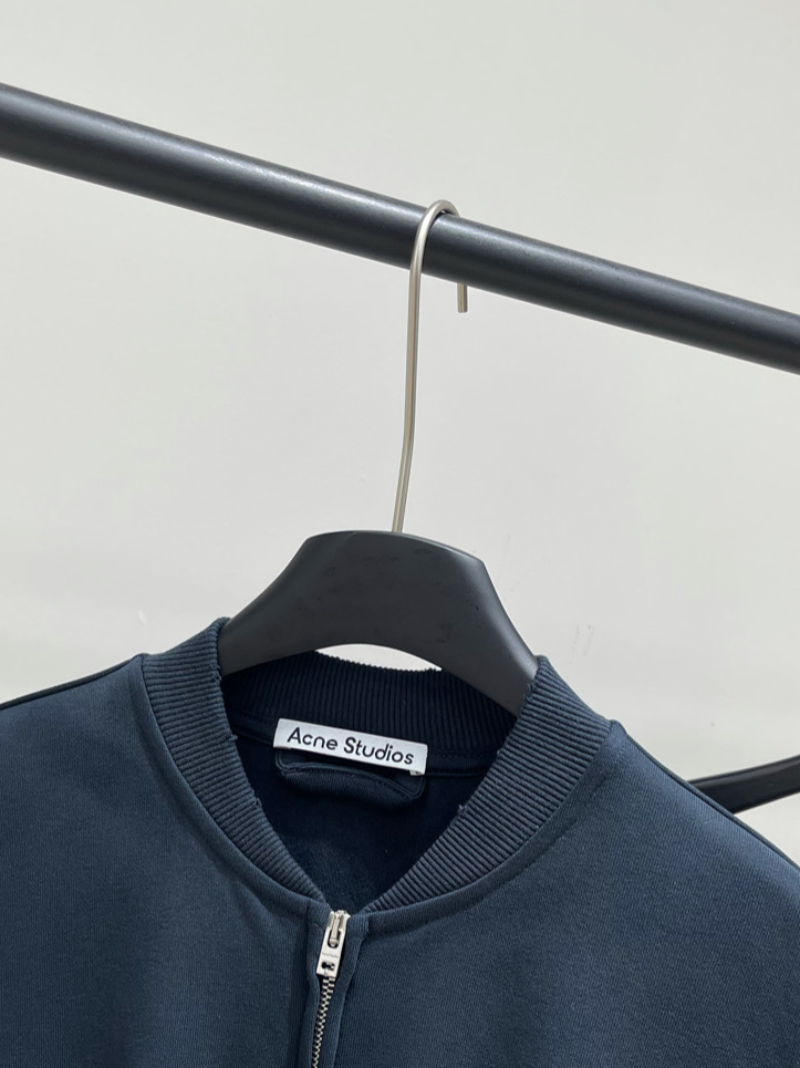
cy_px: 689
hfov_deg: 31.5
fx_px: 1418
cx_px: 383
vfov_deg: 40.9
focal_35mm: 46
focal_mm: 5.1
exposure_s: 1/100
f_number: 1.6
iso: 40
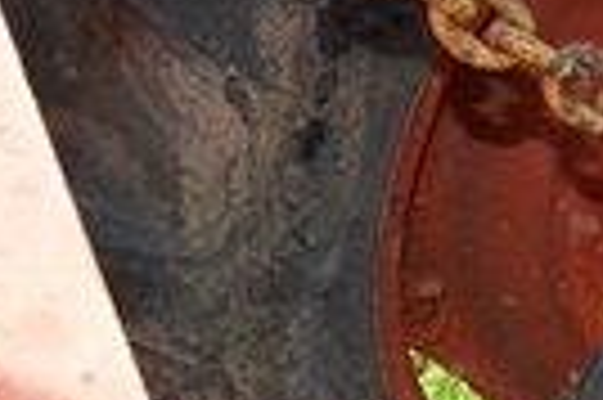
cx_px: 1030
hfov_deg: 12.8
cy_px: 288
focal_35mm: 148
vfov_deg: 9.2
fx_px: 2476
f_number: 4.5
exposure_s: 1/200
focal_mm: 22
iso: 100
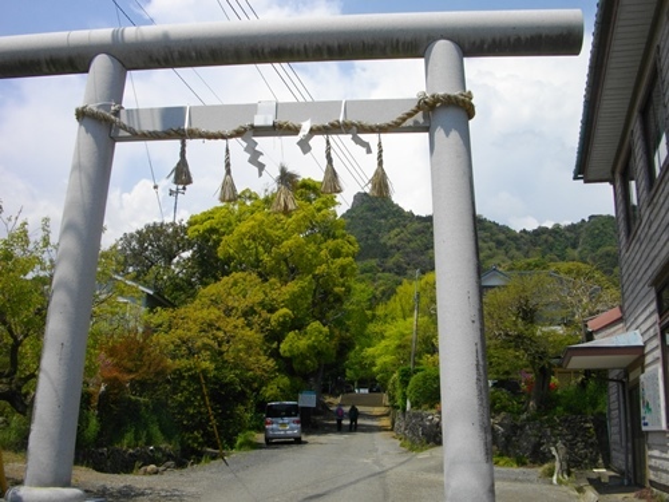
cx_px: 334
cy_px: 251
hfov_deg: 56.8
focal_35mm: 32
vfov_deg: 44.2
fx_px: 618
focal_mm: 5.7
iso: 100
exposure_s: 1/640
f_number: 5.5
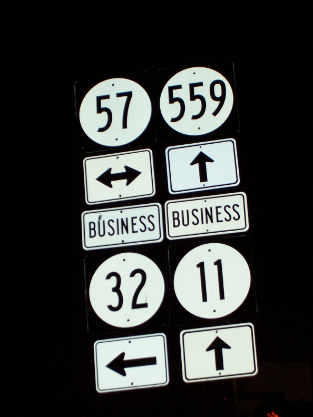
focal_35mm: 111
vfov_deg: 17.7
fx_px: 1338
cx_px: 156
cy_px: 208
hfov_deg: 13.3
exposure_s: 1/90
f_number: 4.8
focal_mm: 16.8
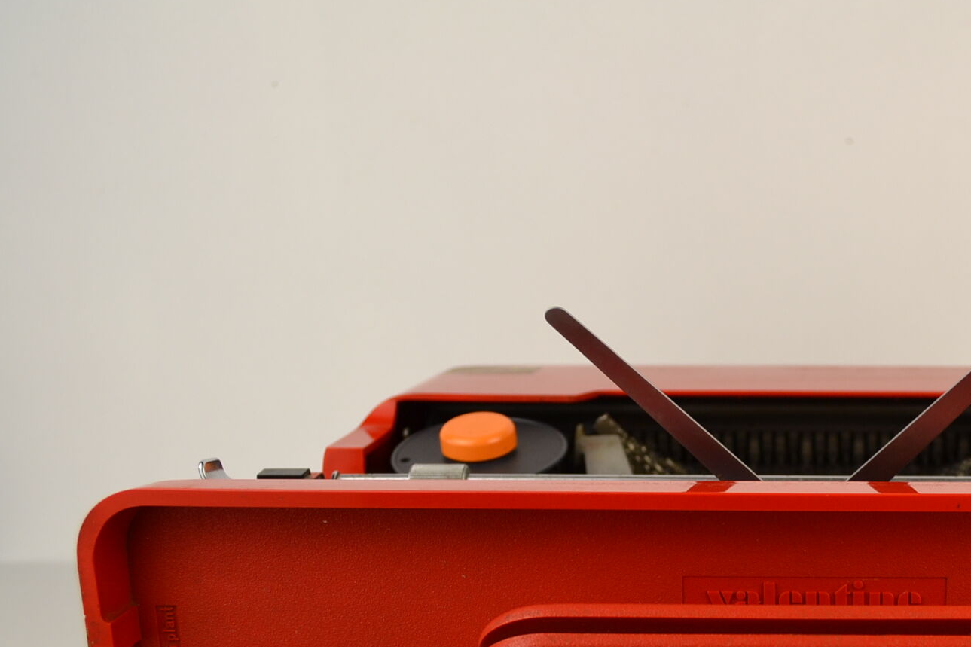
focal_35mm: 59
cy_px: 538
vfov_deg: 22.6
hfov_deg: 32.8
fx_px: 1591
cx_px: 802
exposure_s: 1/125
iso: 250
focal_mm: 22
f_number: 5.6
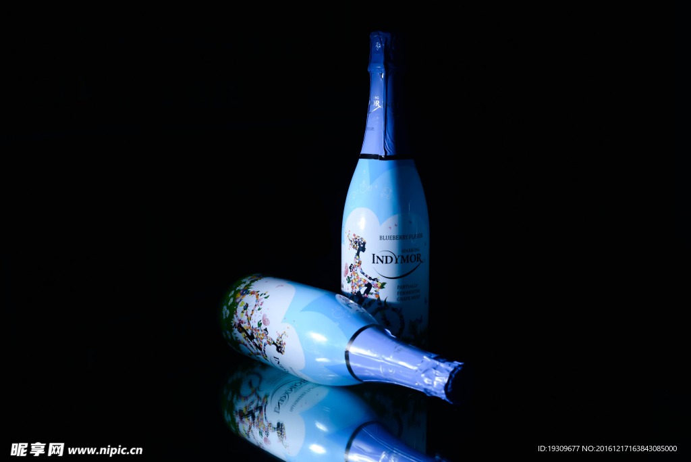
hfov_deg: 39.6
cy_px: 231
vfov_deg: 27.0
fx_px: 960
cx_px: 346
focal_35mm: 50
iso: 100
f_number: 7.1
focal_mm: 50
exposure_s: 1/125
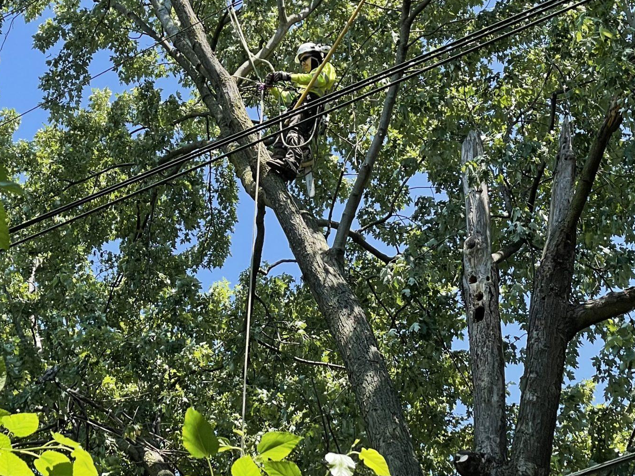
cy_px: 92
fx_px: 1816
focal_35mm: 99
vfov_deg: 14.8
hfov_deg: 19.8
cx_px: 320
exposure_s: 1/533
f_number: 2
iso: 25
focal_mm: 6
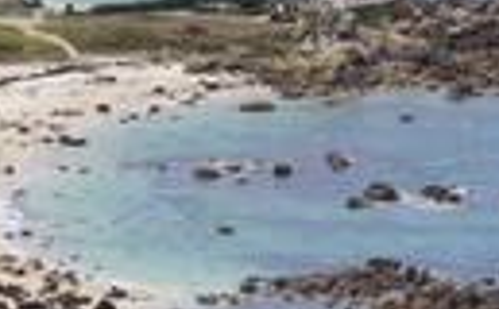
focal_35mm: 499
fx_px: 6771
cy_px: 143
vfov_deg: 2.6
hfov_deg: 4.2
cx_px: 31
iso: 800
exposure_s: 1/1000
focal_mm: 150
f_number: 9
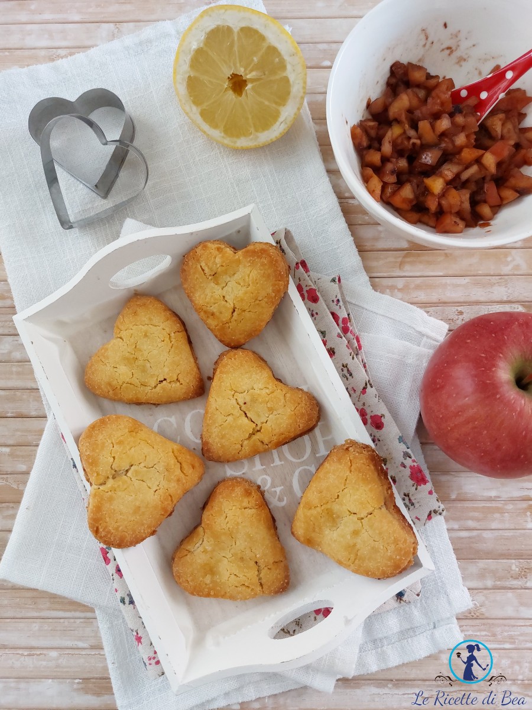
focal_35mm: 25
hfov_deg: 54.9
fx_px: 512
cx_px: 266
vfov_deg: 69.4
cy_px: 355
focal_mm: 5.23
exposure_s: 1/100
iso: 320
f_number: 1.8
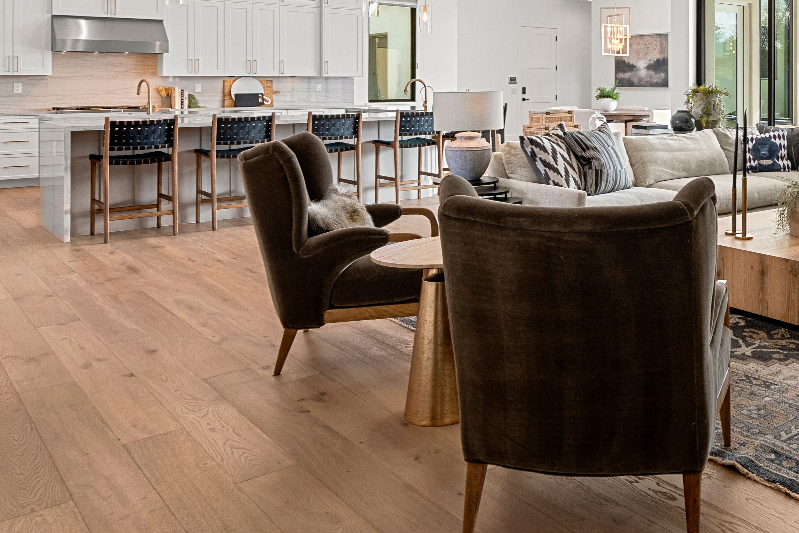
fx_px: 799
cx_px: 679
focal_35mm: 36
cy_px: 84
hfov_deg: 48.9
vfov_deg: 35.3
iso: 320
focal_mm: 16
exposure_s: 1/8
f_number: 9
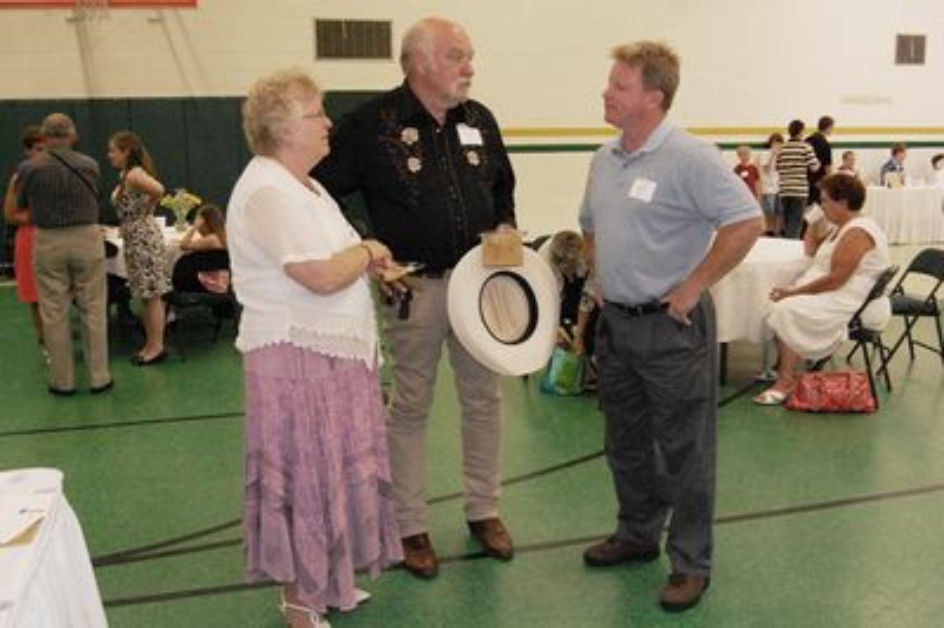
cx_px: 472
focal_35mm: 36
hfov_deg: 53.2
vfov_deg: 36.8
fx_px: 943
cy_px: 314
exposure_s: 1/60
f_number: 5.6
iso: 1600
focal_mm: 24
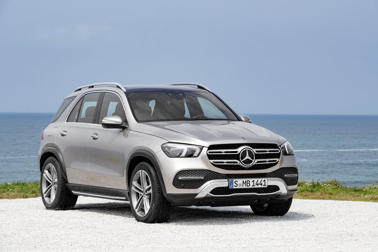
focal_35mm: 130
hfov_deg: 15.8
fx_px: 1365
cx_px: 189
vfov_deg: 10.6
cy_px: 126
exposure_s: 1/250
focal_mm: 130
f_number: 11
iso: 100
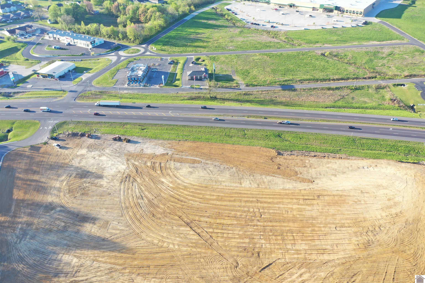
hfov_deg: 65.5
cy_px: 142
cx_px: 212
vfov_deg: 46.4
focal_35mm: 28
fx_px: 331
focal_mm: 10.26
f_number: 4.5
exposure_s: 1/120
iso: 100
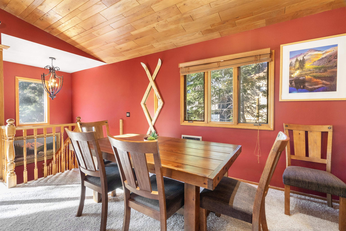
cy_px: 116
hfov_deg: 96.7
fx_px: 154
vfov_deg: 73.7
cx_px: 173
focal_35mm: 16
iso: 400
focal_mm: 16
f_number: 7.1
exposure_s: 1/2
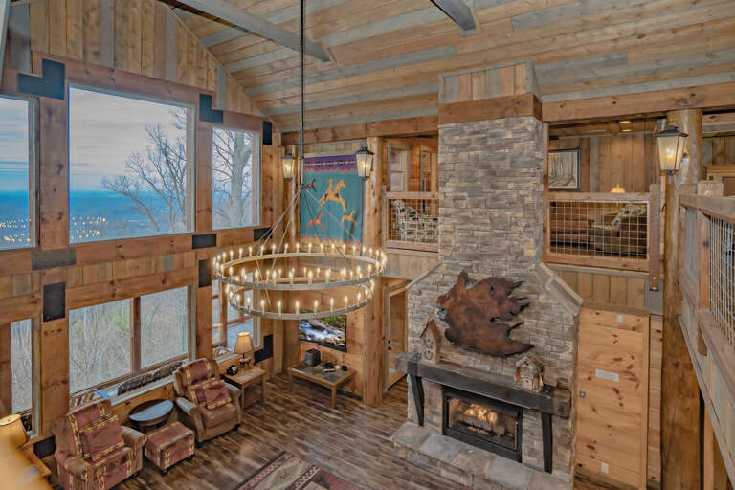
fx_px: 367
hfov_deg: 90.0
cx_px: 368
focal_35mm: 18
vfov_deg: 67.4
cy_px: 245
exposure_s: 1/100
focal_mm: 18
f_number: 6.3
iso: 1000
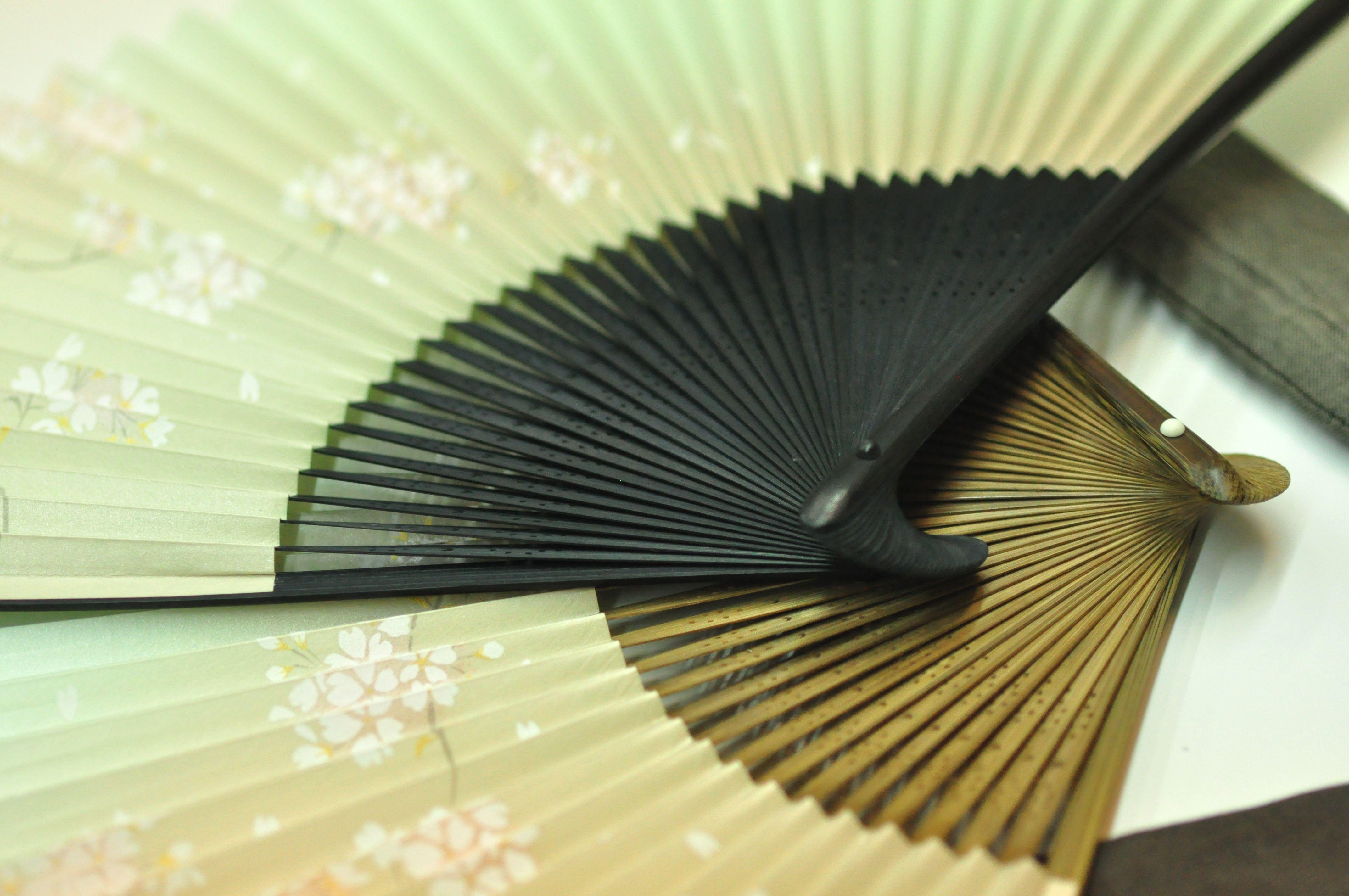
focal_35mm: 158
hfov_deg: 13.1
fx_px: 5895
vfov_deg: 8.7
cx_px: 674
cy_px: 448
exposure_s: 1/400
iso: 1600
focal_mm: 105
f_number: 3.5
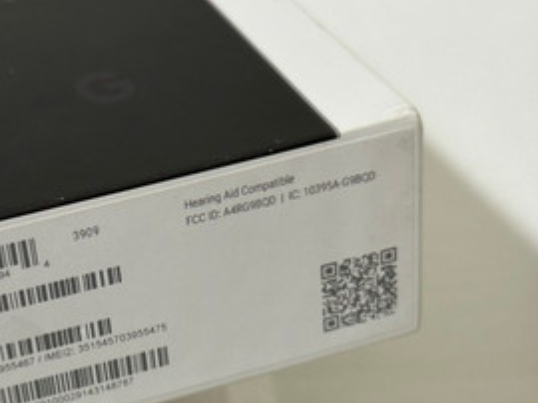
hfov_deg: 21.8
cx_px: 116
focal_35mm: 89
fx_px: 1382
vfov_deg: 16.4
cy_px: 334
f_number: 1.78
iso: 160
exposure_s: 1/33
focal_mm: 6.86
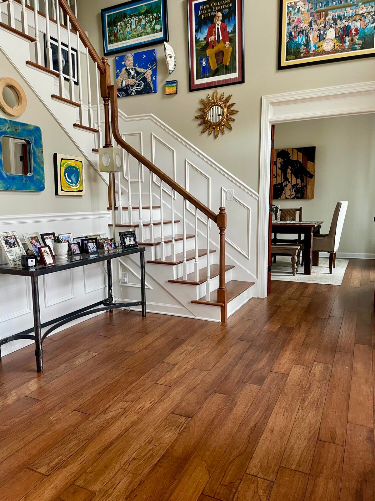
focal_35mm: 26
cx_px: 188
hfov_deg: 53.1
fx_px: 376
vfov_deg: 67.3
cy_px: 250
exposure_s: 1/60
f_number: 1.6
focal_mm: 4.2
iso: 125
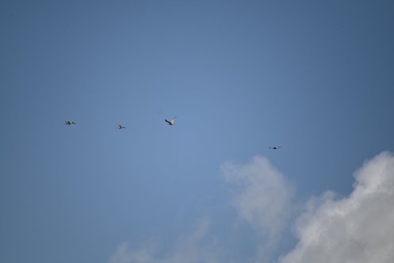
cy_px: 132
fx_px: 4380
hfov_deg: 5.2
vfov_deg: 3.4
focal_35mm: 400
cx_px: 197
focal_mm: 400
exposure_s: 1/3200
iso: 320
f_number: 6.3
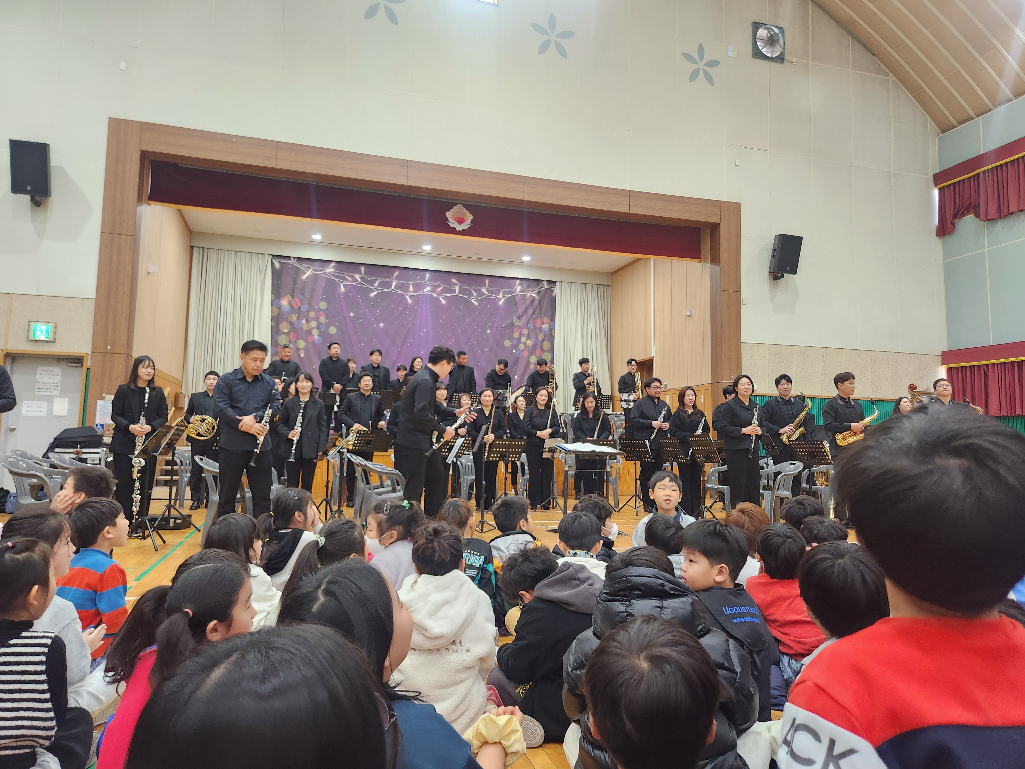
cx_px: 512
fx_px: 681
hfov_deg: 73.9
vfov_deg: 58.9
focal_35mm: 23
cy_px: 384
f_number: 1.8
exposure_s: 1/120
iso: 400
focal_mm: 5.4
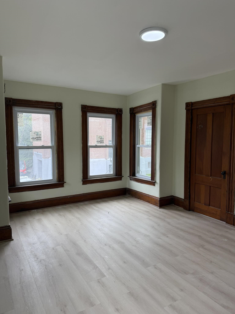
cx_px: 118
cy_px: 157
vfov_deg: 71.6
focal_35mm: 24
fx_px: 217
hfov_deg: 56.8
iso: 100
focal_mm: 6.76
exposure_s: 1/365
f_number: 1.78
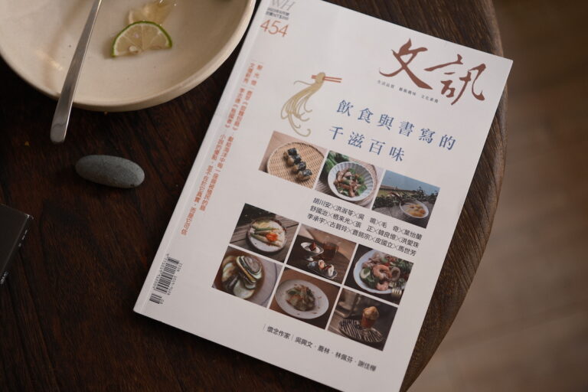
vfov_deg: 27.0
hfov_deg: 39.6
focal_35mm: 50
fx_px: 817
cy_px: 196
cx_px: 294
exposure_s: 1/50
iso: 160
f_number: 1.4
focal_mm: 33
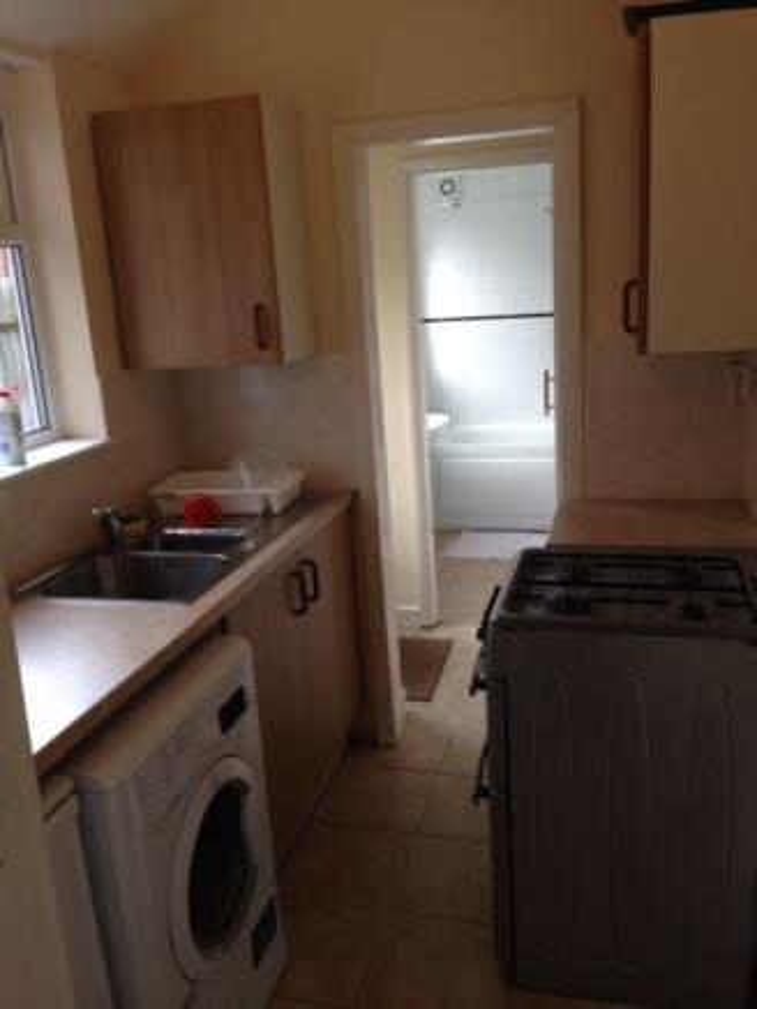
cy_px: 504
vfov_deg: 55.3
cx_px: 378
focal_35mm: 33
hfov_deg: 43.0
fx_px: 962
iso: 50
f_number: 2.4
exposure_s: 1/20
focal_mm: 4.12
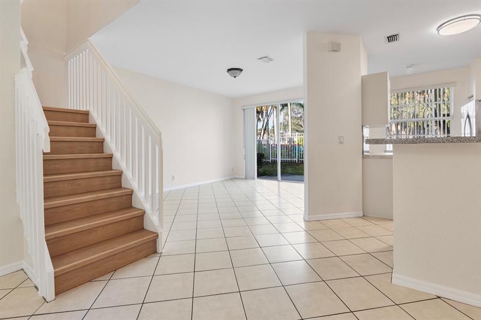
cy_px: 160
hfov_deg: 95.0
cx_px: 240
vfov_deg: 72.0
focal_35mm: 16
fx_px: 220
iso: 100
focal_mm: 11
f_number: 9.5
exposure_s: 1/4
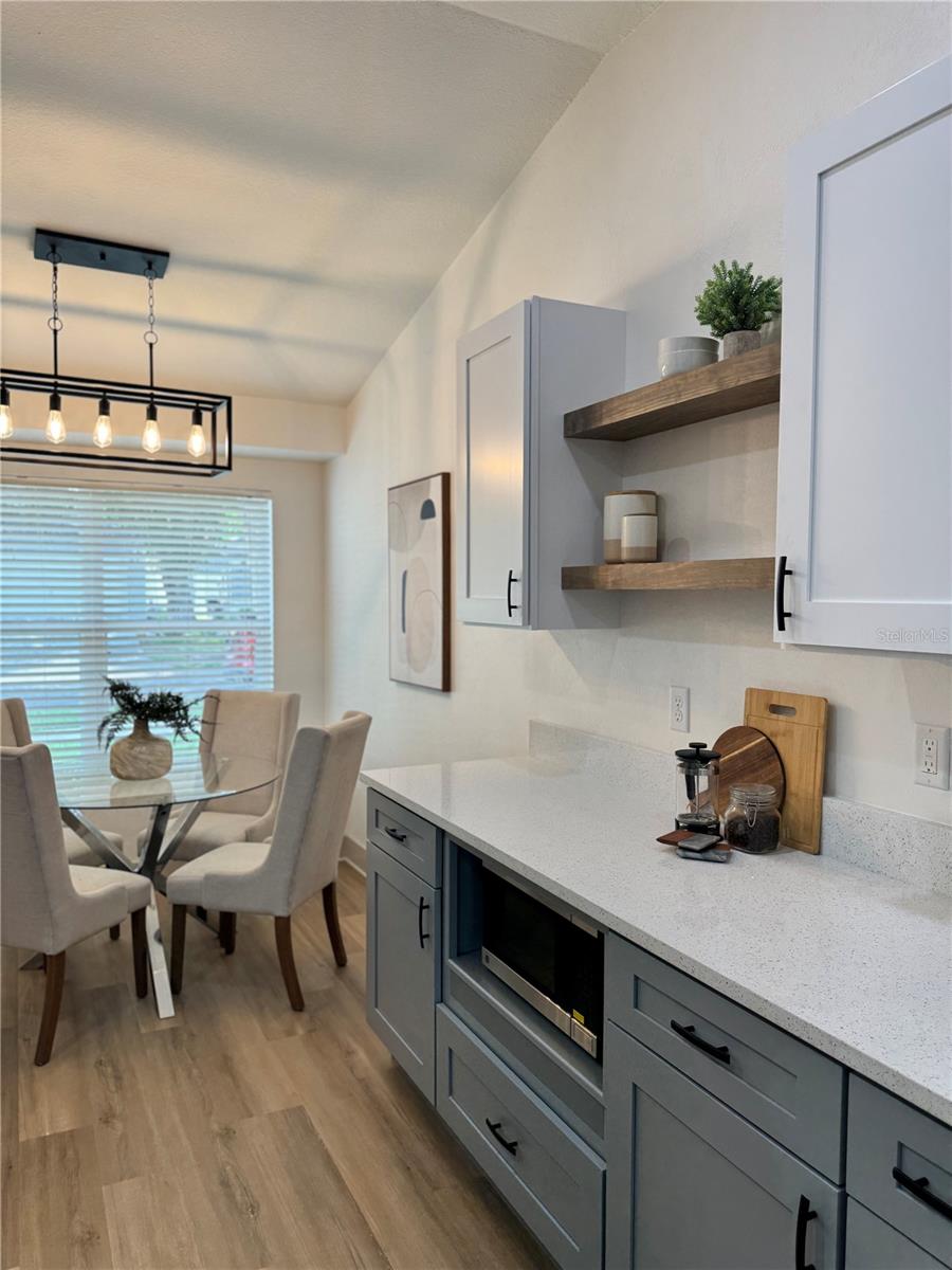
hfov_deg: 56.8
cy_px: 635
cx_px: 476
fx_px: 880
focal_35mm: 24
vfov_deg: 71.6
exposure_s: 1/120
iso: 64
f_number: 1.78
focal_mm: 6.76
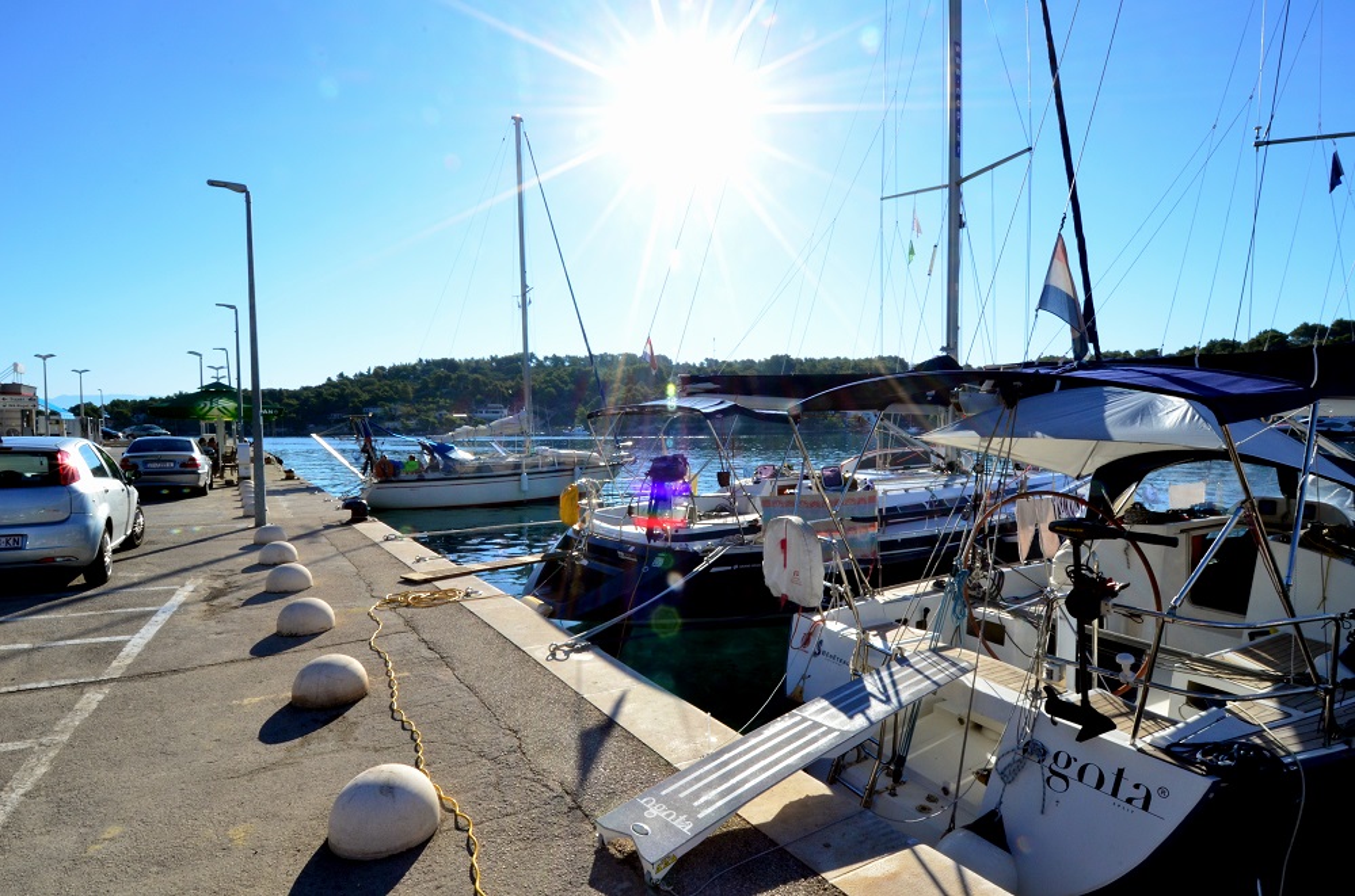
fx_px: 676
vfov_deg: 67.1
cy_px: 448
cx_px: 678
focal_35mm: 18
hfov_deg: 90.1
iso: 400
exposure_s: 1/80
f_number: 22
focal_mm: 12
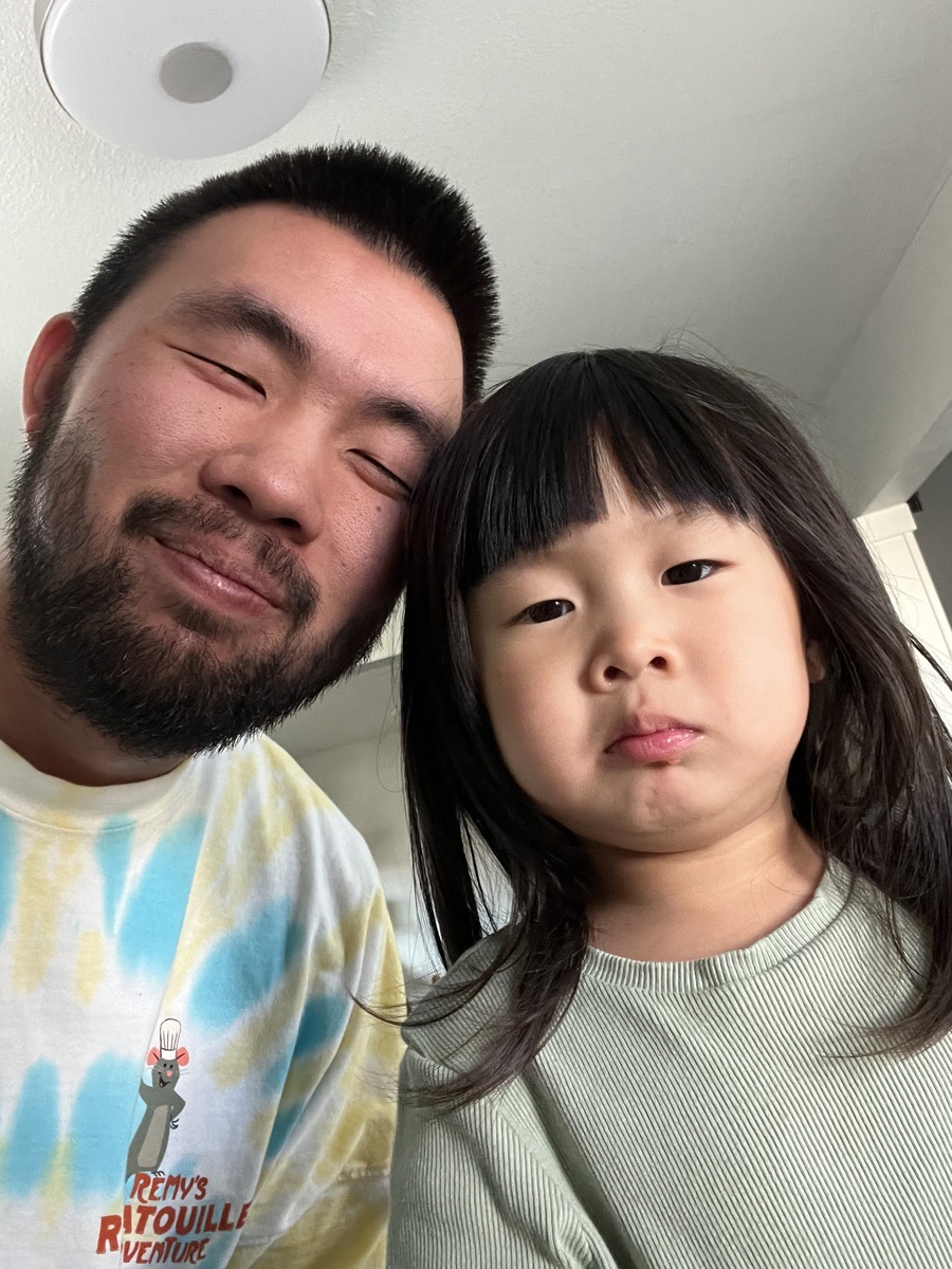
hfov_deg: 46.8
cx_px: 476
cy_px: 634
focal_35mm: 30
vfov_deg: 60.0
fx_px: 1100
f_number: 2.2
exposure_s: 1/43
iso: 400
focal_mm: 2.71
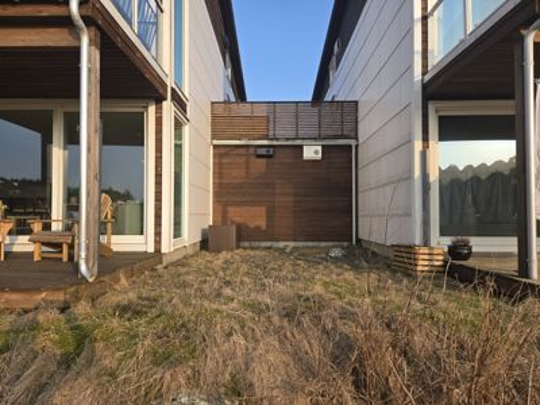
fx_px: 359
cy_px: 202
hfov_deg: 73.9
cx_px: 270
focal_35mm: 23
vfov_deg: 58.9
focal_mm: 5.4
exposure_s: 1/2259
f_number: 1.8
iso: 80
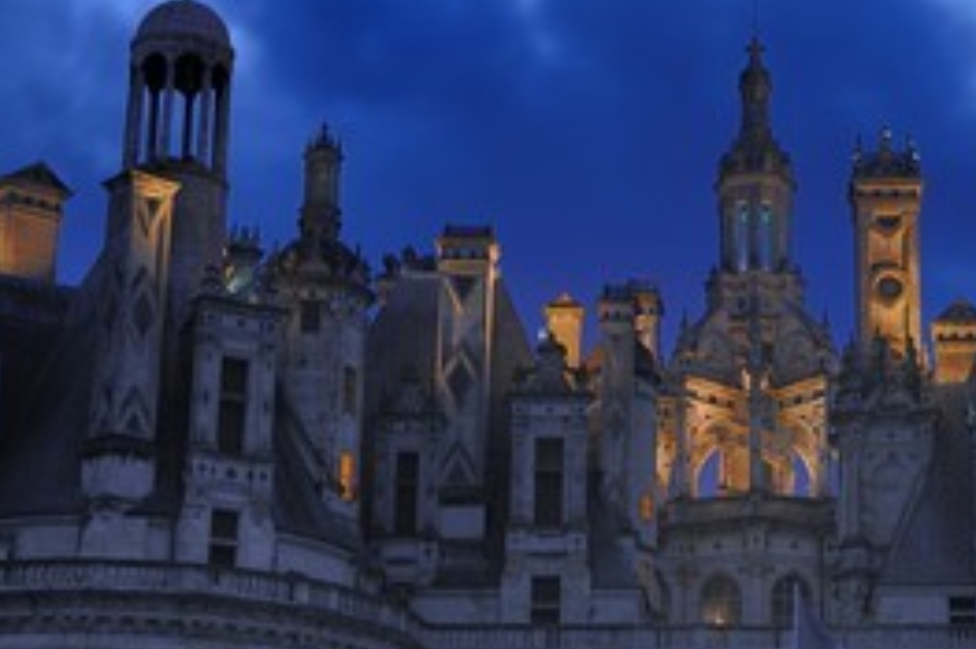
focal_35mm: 101
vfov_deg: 13.5
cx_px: 751
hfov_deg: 20.0
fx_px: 2736
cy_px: 248
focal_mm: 42
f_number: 4.5
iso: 100
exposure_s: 2
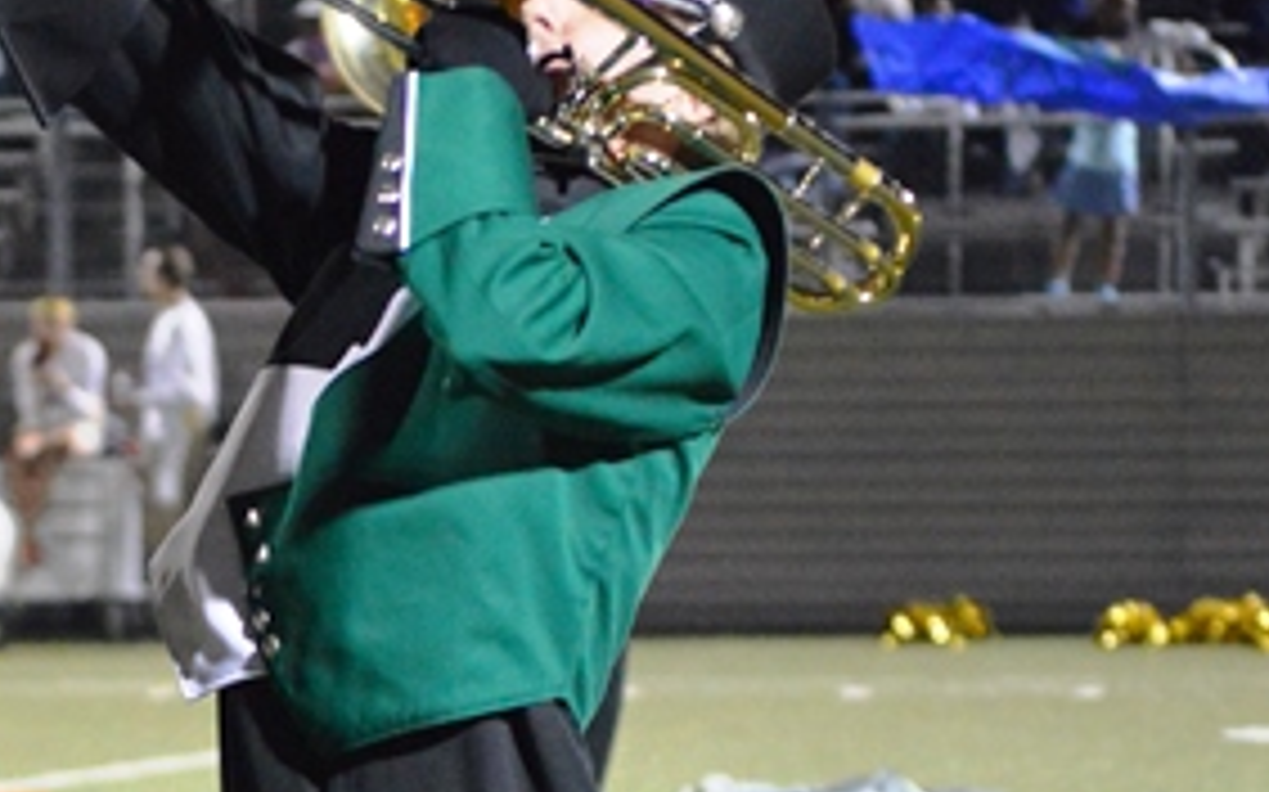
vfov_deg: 3.2
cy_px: 814
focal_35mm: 408
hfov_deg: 5.1
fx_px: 14105
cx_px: 209
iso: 3200
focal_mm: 98
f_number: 4.5
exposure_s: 1/250
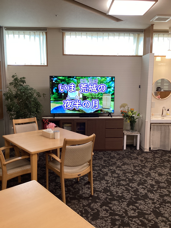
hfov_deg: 45.4
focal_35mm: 31
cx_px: 86
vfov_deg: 58.4
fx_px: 204
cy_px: 114
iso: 100
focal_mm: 3.3
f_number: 2.4
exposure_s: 1/50
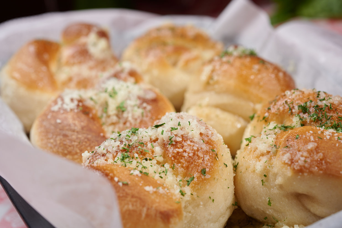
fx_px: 570
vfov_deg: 22.6
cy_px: 114
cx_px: 171
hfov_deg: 33.4
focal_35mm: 60
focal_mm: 60
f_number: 7.1
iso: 160
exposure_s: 1/200
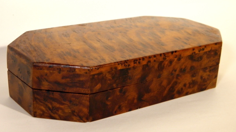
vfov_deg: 18.5
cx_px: 117
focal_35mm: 65
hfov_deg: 32.4
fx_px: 407
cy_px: 65
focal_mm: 10.6
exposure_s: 1/10
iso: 200
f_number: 4.1
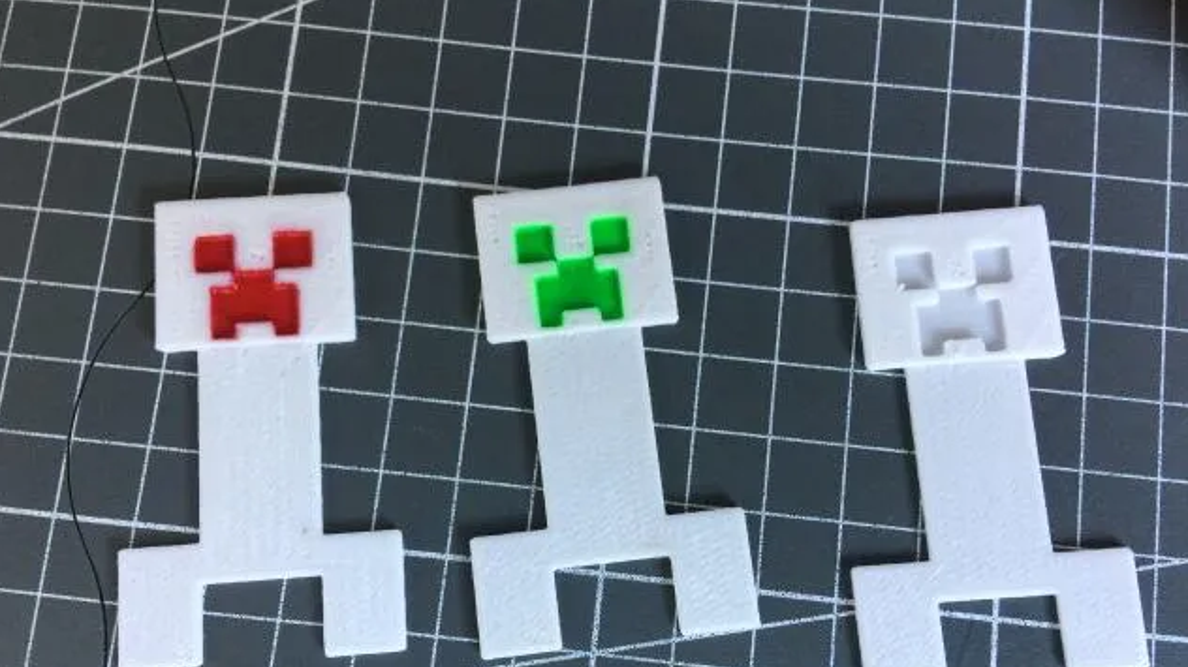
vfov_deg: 36.5
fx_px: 1008
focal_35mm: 32
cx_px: 594
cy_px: 402
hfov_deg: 61.0
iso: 125
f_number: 2.2
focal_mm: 4.15
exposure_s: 1/33
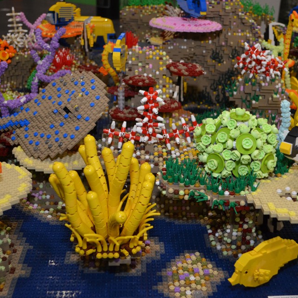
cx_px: 179
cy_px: 147
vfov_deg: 36.1
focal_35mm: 47
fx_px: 458
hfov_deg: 35.9
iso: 1250
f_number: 4
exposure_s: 1/60
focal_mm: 24
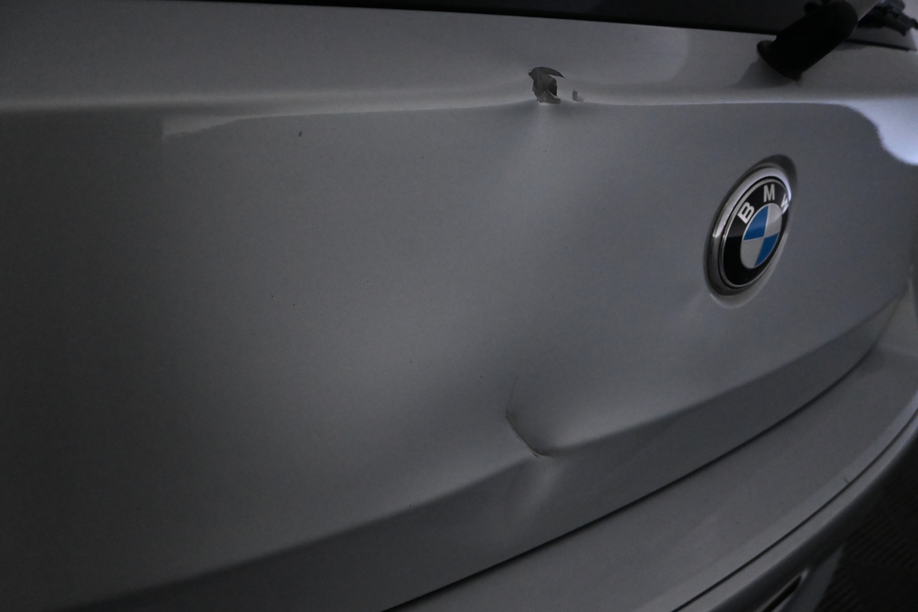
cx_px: 459
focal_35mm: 24
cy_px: 306
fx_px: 612
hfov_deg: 73.7
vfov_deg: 53.1
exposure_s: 1/800
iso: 6400
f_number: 4.5
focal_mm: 16
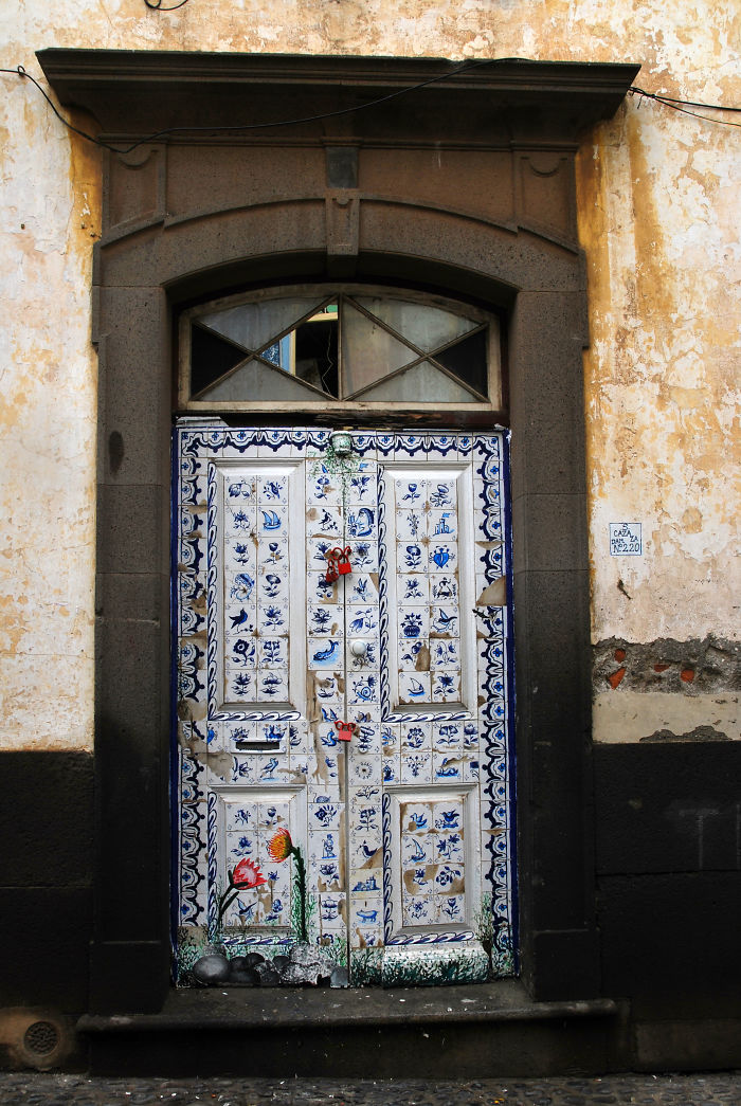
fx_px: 1108
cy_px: 553
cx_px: 370
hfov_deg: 37.0
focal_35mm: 36
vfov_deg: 53.1
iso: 100
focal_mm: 24
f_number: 11
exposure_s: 1/60
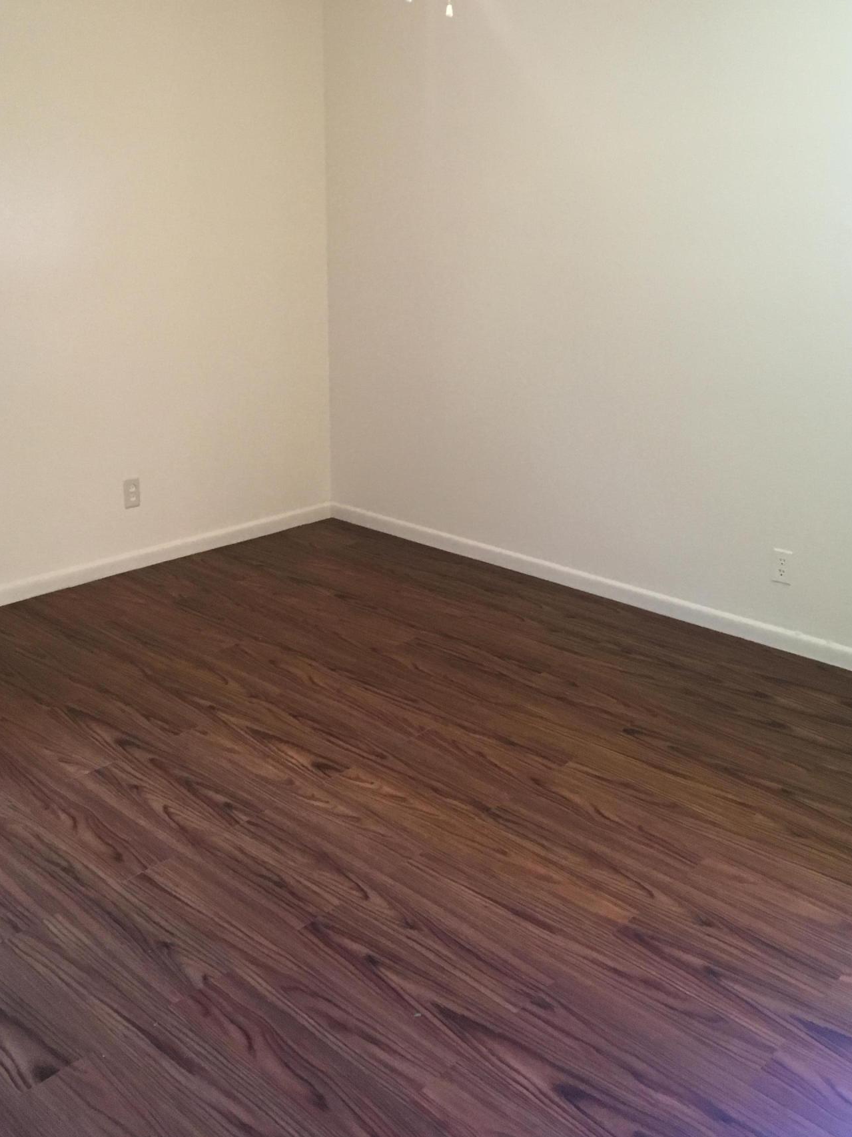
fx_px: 1116
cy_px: 475
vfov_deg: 53.7
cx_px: 424
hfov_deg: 41.8
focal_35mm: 34
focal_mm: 4.15
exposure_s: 1/30
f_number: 2.2
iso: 160
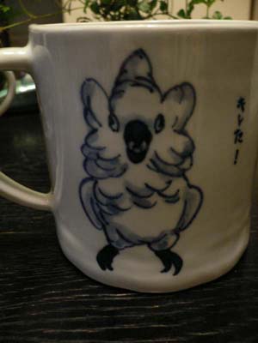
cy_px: 172
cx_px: 129
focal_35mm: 35
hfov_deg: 40.7
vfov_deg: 52.6
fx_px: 348
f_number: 2.8
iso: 200
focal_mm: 5.8
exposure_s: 1/8
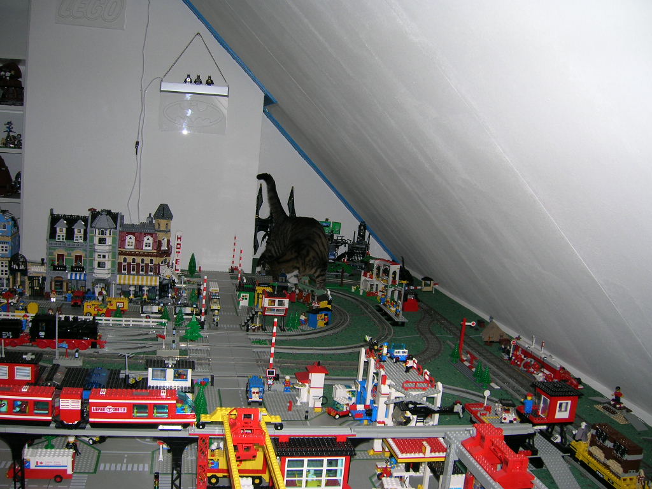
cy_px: 244
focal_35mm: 34
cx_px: 326
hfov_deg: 54.0
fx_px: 640
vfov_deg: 41.8
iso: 50
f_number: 2.9
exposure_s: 1/60.1
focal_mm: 5.7
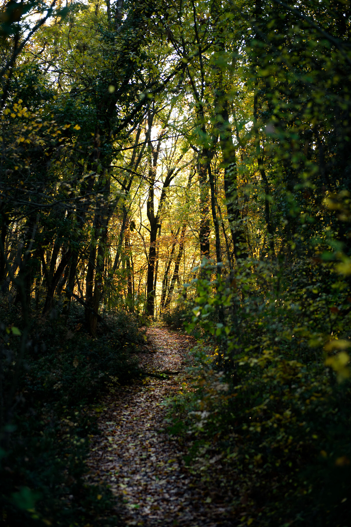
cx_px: 176
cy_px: 264
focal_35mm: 70
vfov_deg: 28.8
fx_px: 1024
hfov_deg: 19.4
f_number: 2.8
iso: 400
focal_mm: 70
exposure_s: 1/125
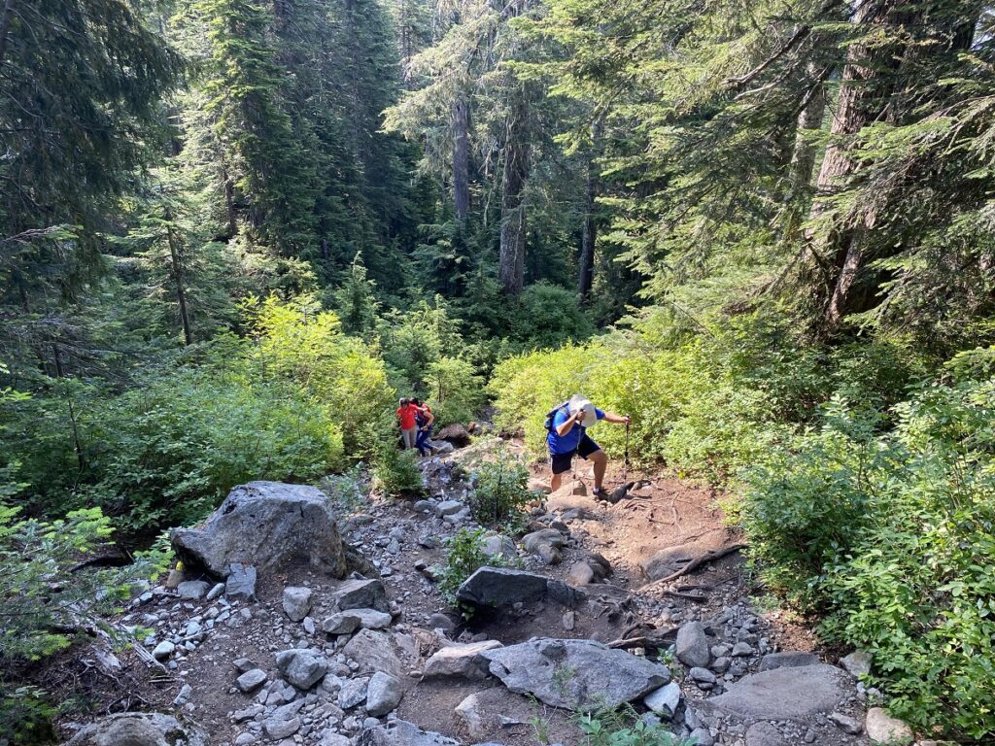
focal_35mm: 26
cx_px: 498
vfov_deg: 53.1
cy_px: 373
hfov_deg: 67.3
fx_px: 747
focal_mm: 4.25
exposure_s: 1/190
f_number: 1.8
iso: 32
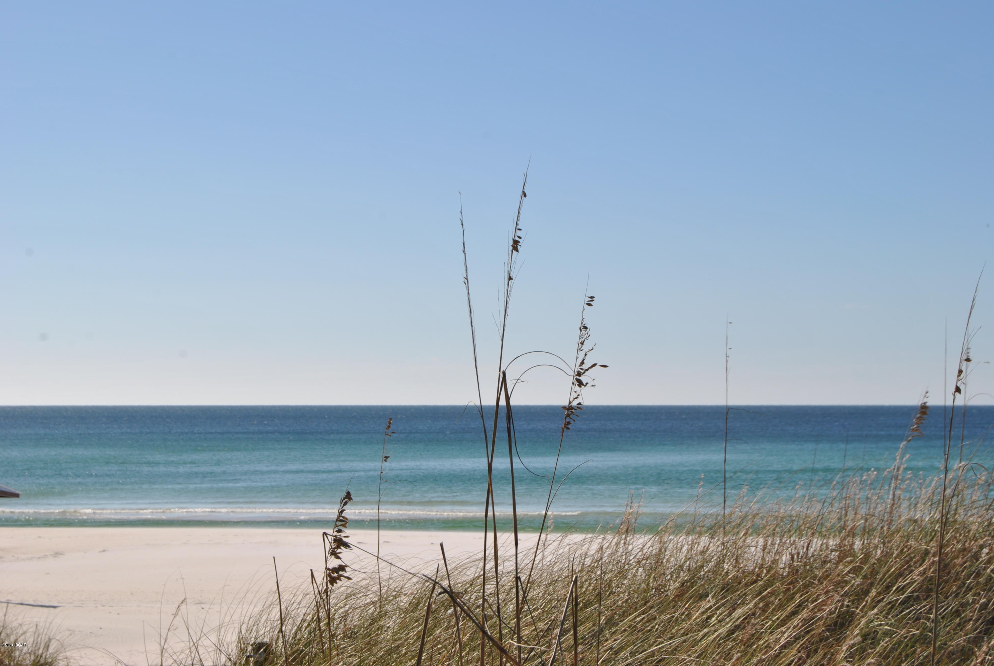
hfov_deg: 24.6
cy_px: 333
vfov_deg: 16.6
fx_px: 2281
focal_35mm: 82
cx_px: 497
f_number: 9
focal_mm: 55
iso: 100
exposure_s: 1/320
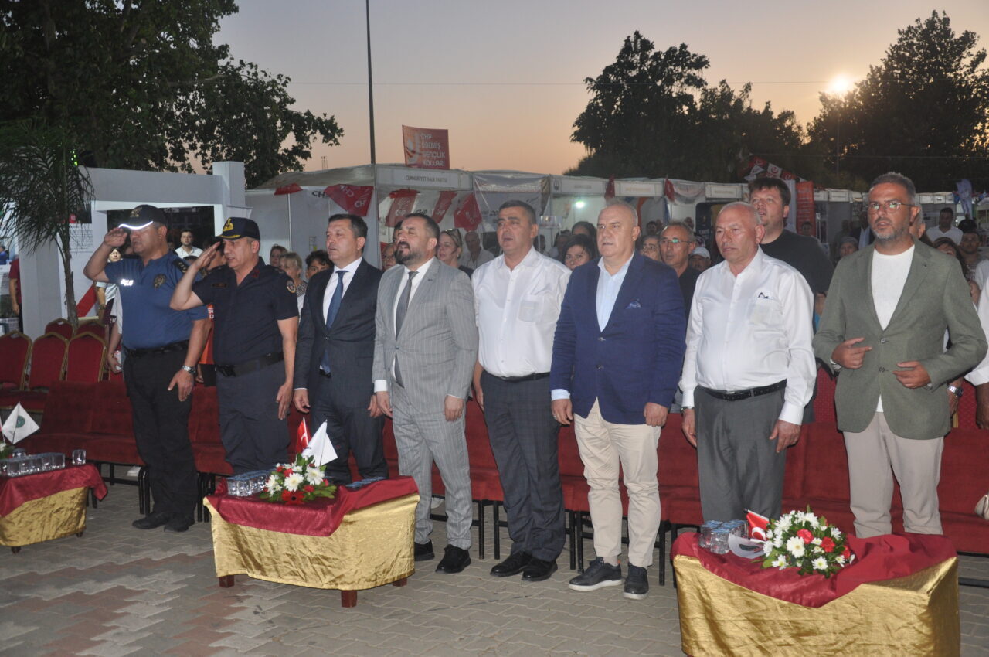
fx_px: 1152
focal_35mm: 42
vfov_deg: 31.8
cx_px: 494
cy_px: 328
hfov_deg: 46.5
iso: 640
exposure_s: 1/60
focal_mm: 28
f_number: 4
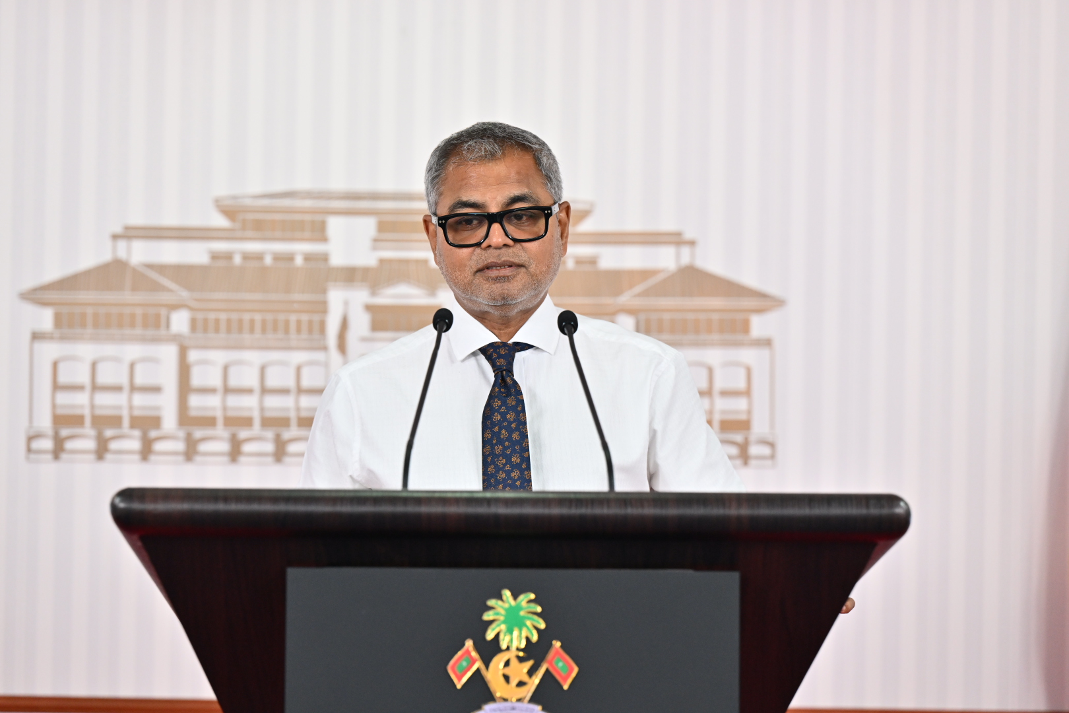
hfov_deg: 13.2
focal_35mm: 155
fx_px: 4602
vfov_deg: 8.9
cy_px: 356
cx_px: 534
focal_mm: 155
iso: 1600
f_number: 4
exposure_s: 1/200
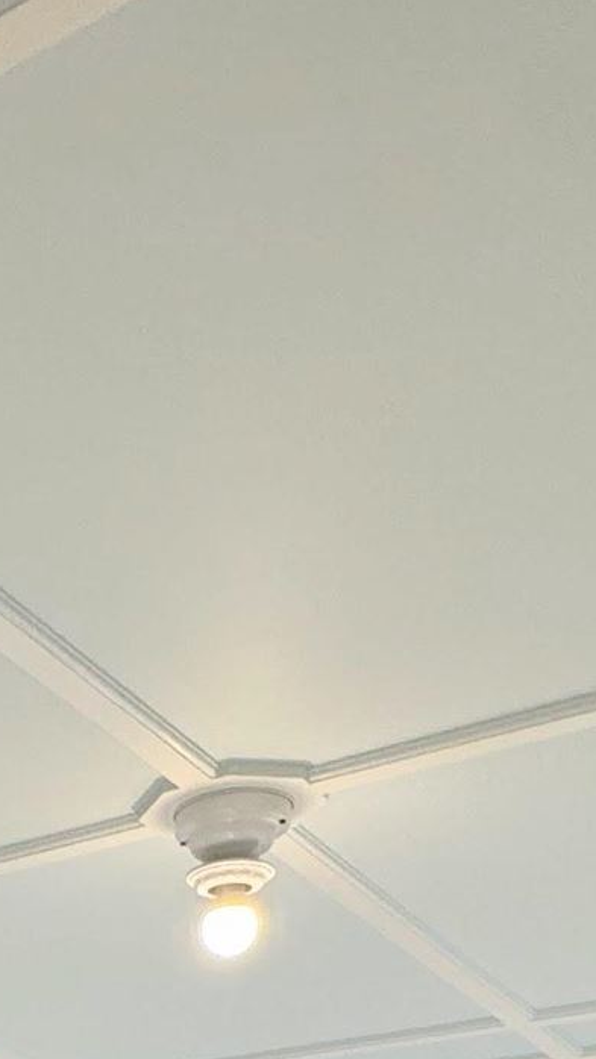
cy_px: 1692
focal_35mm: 67
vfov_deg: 23.4
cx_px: -434
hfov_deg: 15.7
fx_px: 1883
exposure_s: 1/122
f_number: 2.2
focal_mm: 2.22
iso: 40
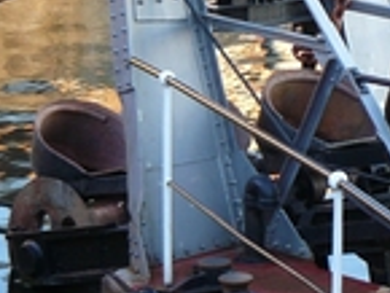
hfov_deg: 9.1
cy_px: 35
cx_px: 492
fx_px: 2424
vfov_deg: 6.9
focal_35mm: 215
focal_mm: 8.7
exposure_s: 1/40
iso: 100
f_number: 2.8
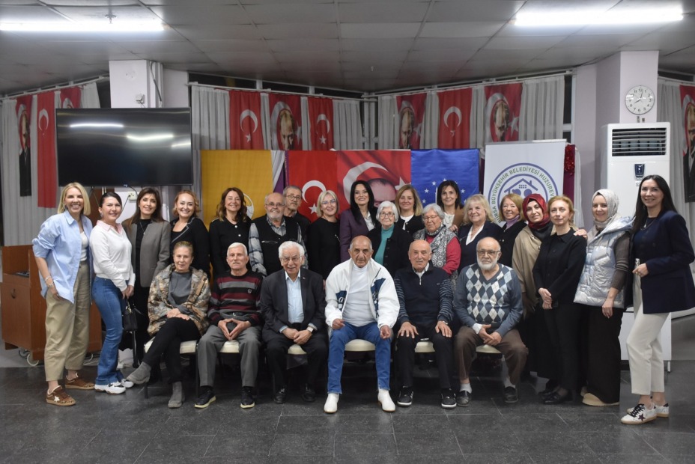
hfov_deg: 49.5
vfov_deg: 34.3
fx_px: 753
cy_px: 232
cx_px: 348
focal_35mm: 39
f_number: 4
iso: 1400
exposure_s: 1/60
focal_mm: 26
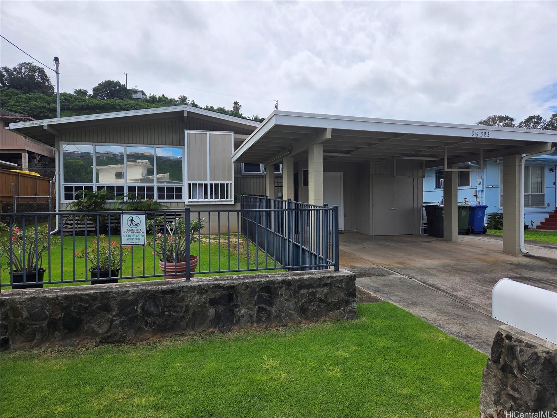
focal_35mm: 23
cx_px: 278
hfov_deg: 73.9
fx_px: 370
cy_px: 209
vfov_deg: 58.9
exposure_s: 1/5399
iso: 80
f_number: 1.8
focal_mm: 5.4
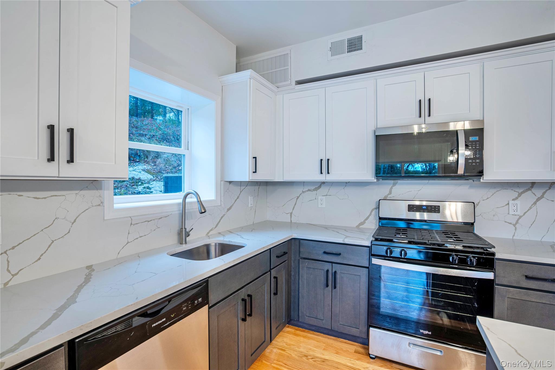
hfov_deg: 96.7
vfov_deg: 73.7
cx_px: 278
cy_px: 185
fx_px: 247
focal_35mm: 16
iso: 200
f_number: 8
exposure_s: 1/30
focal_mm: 16
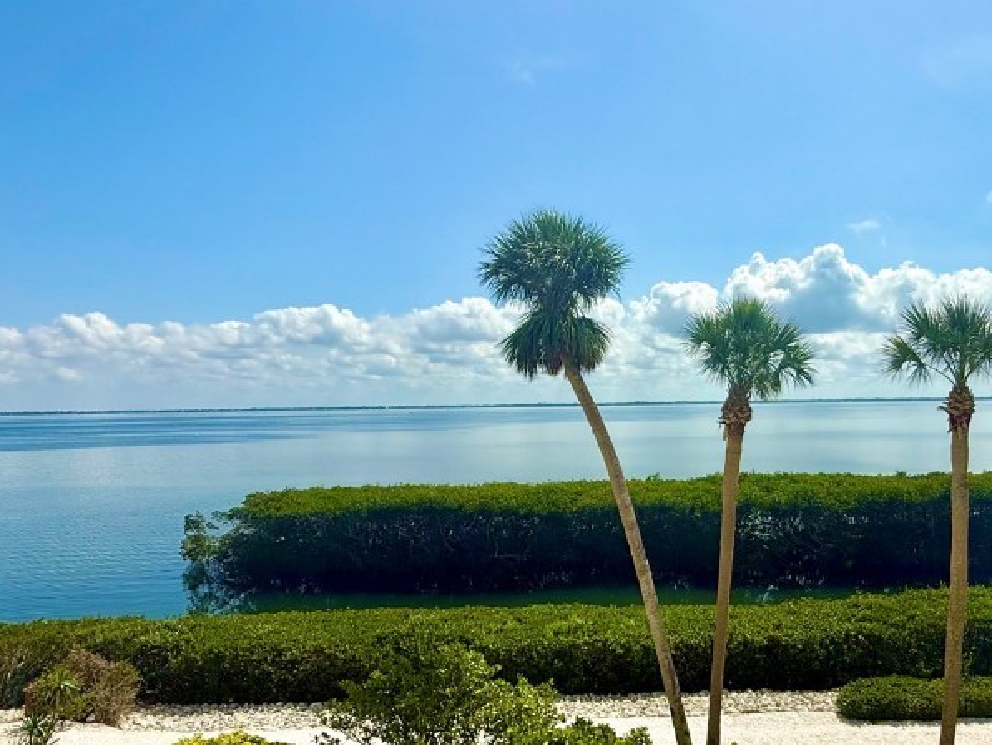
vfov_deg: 56.7
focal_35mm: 24
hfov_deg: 70.8
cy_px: 417
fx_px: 688
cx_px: 600
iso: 50
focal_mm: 2.22
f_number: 2.2
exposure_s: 1/4425
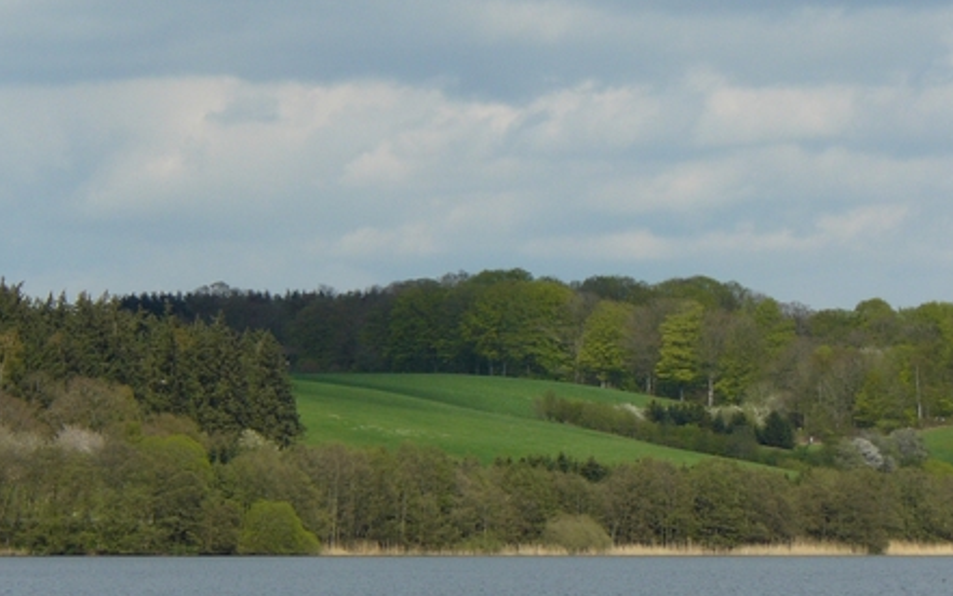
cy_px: 317
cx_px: 566
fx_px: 8470
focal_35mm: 326
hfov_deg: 6.4
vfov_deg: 4.0
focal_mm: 37.7
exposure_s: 1/400
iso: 100
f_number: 6.3
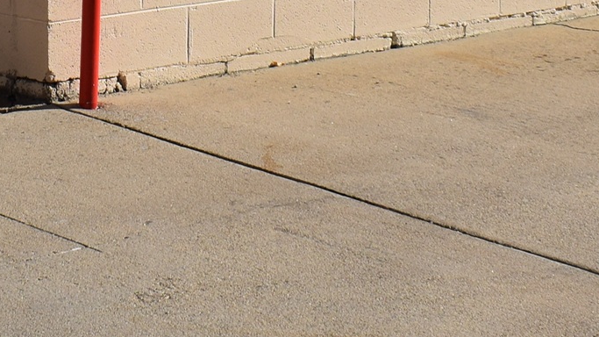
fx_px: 2192
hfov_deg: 15.4
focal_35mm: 138
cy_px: -276
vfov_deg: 8.4
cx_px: 61
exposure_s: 1/400
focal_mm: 20
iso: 100
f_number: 10
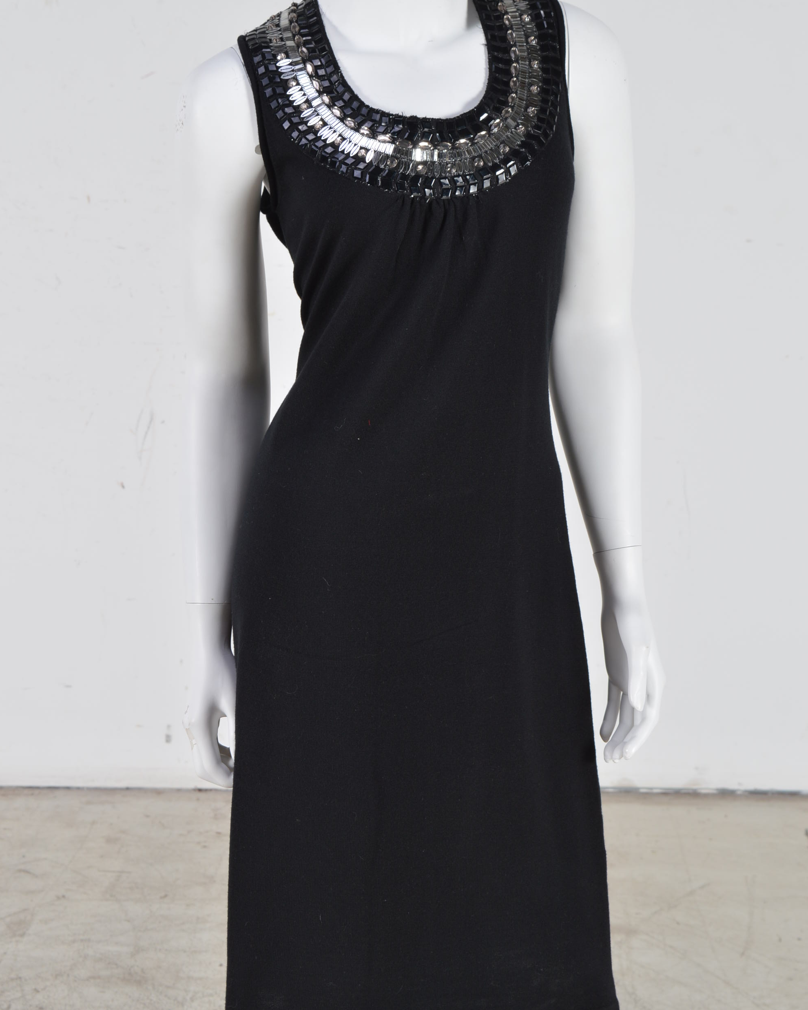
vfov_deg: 23.3
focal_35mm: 82
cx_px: 407
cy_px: 472
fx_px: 2452
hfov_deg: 18.7
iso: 100
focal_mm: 48
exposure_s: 1/125
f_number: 9
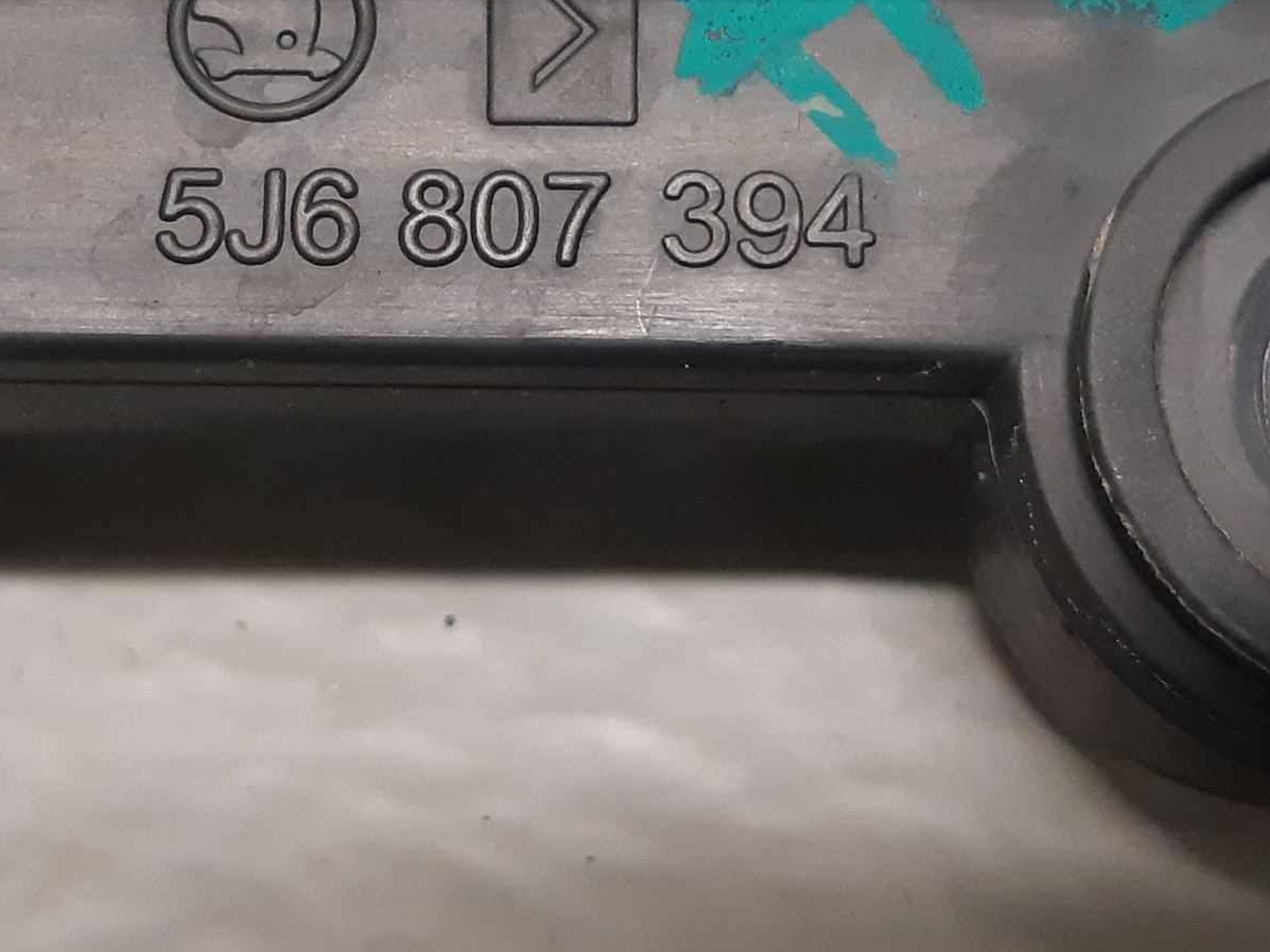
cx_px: 393
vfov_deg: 31.5
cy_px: 219
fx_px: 1651
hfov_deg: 41.4
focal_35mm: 45
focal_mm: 3.93
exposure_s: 1/60
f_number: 1.7
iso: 250
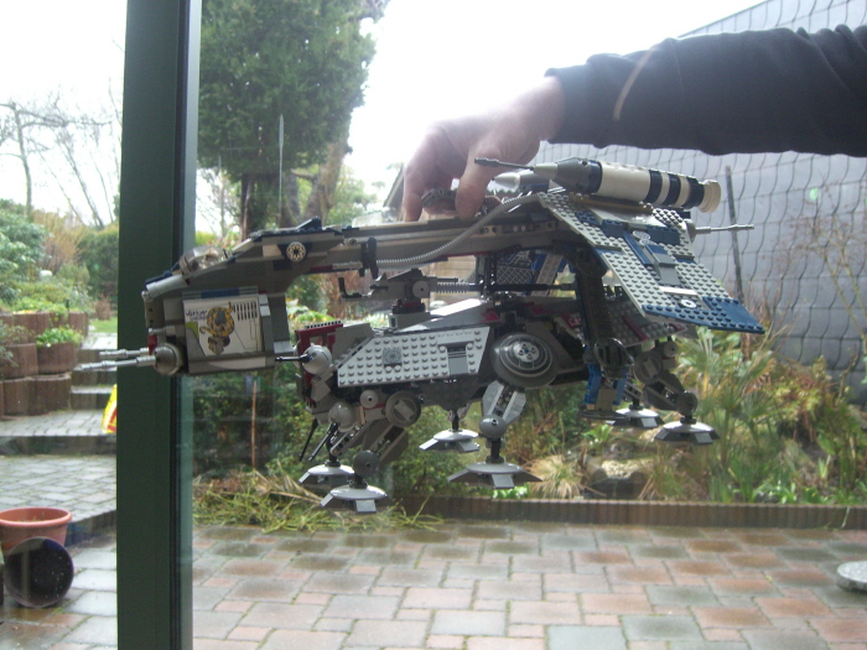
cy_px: 325
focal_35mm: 38
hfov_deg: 49.0
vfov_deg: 37.7
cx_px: 434
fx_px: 952
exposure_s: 1/60
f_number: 2.8
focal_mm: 7.9
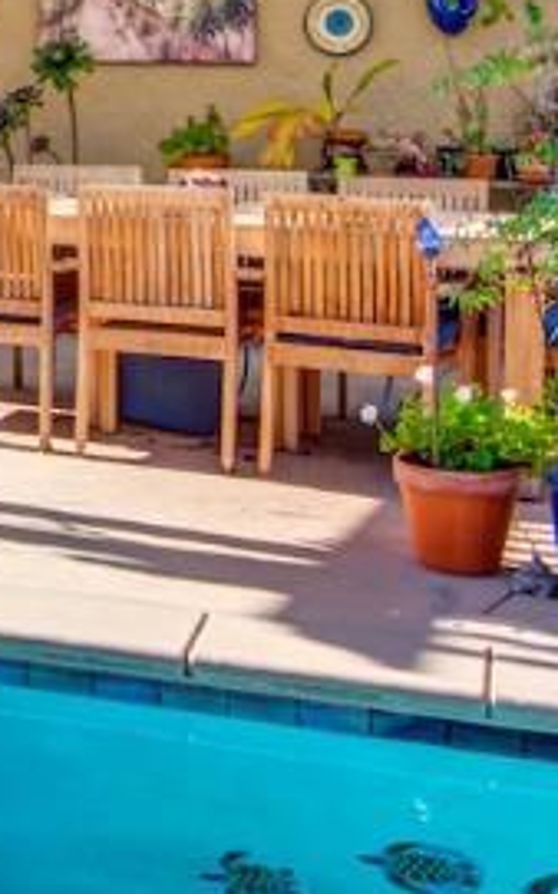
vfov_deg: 25.0
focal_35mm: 79
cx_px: -426
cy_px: 23
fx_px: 1925
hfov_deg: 14.6
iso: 100
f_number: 14
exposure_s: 1/40
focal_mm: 14
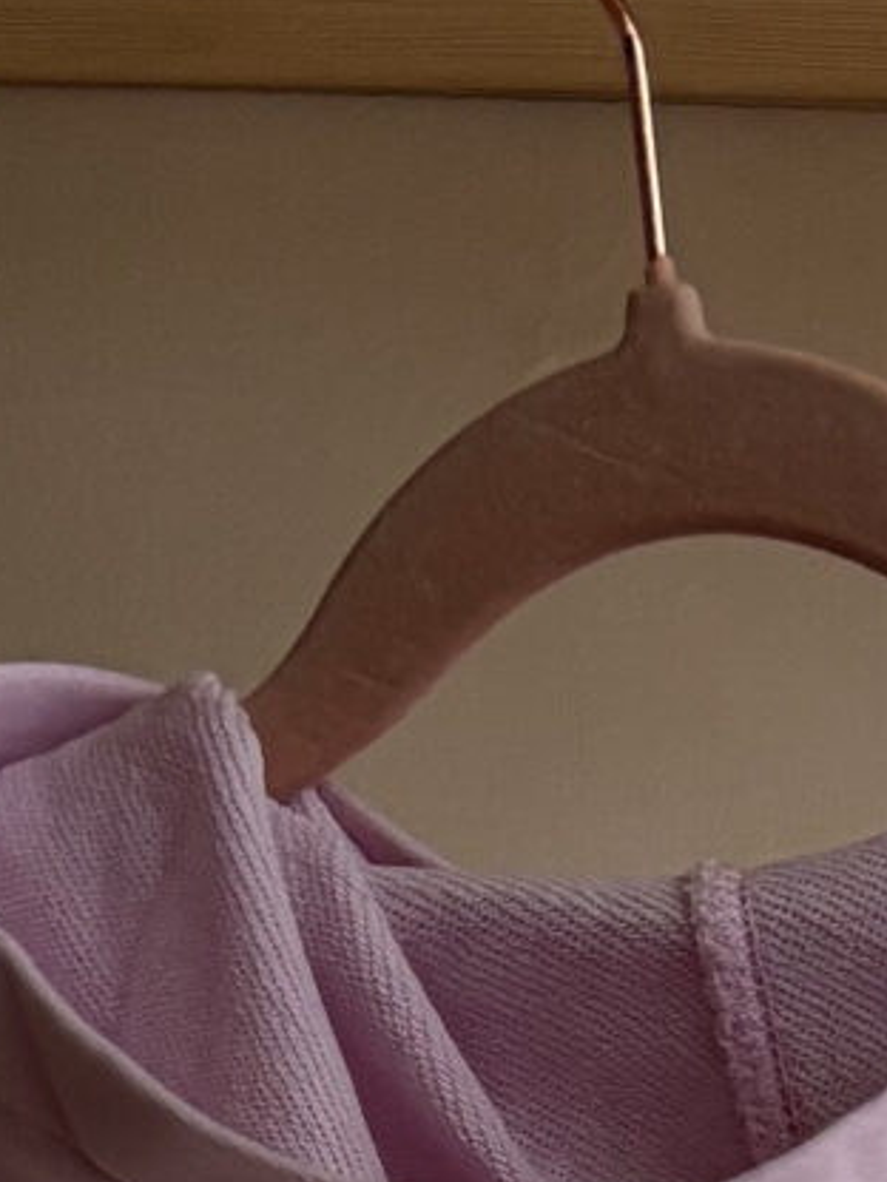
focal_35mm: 160
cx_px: 1643
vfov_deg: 10.2
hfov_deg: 8.9
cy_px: 3103
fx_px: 5466
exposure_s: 1/50
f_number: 1.6
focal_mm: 5.96
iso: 160
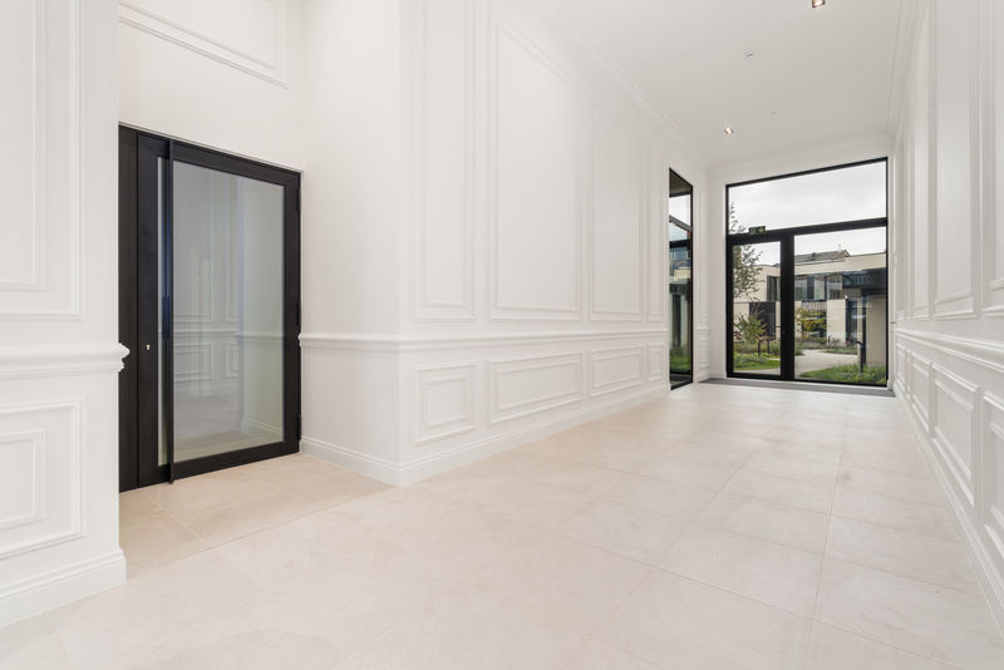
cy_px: 335
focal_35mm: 16
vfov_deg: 73.8
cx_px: 502
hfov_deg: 96.7
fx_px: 446
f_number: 11
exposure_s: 1/40
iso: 250
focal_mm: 16
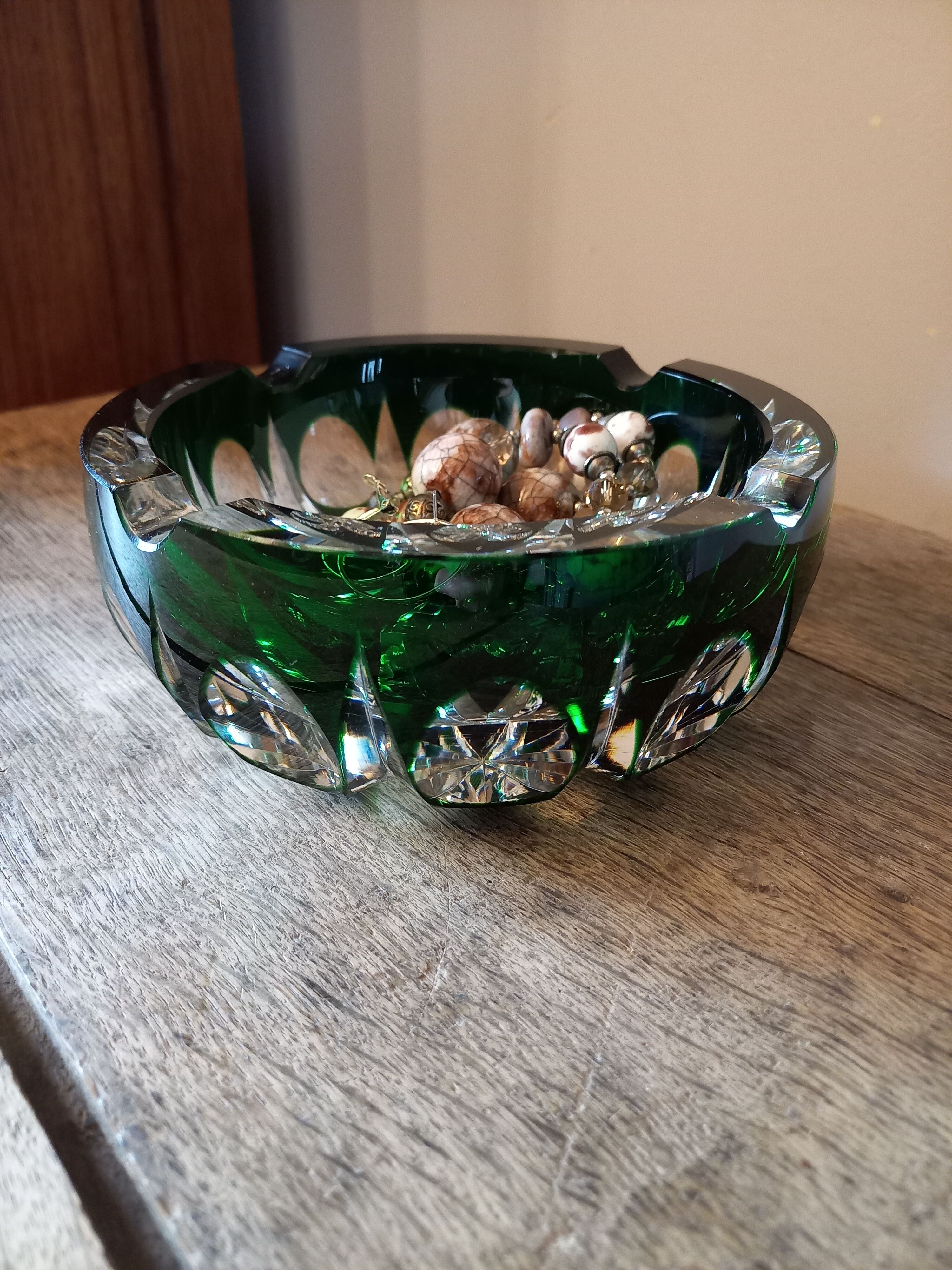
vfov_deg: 69.4
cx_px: 476
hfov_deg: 54.9
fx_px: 917
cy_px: 635
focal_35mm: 25
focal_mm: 4.65
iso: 1000
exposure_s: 1/20
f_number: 1.8
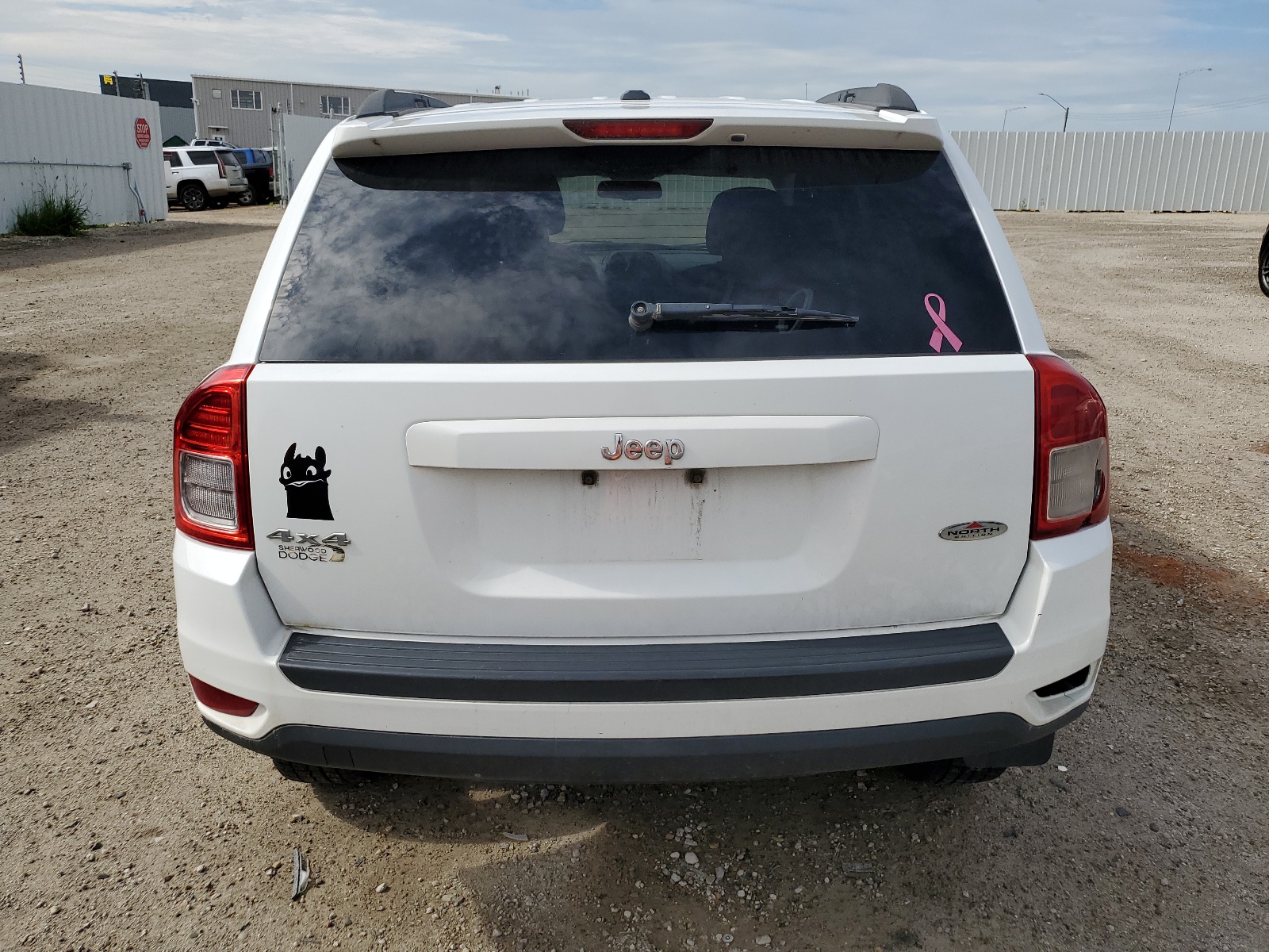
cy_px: 476
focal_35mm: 26
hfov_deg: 67.3
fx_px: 953
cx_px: 634
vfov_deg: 53.1
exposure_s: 1/5000
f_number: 1.5
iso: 50
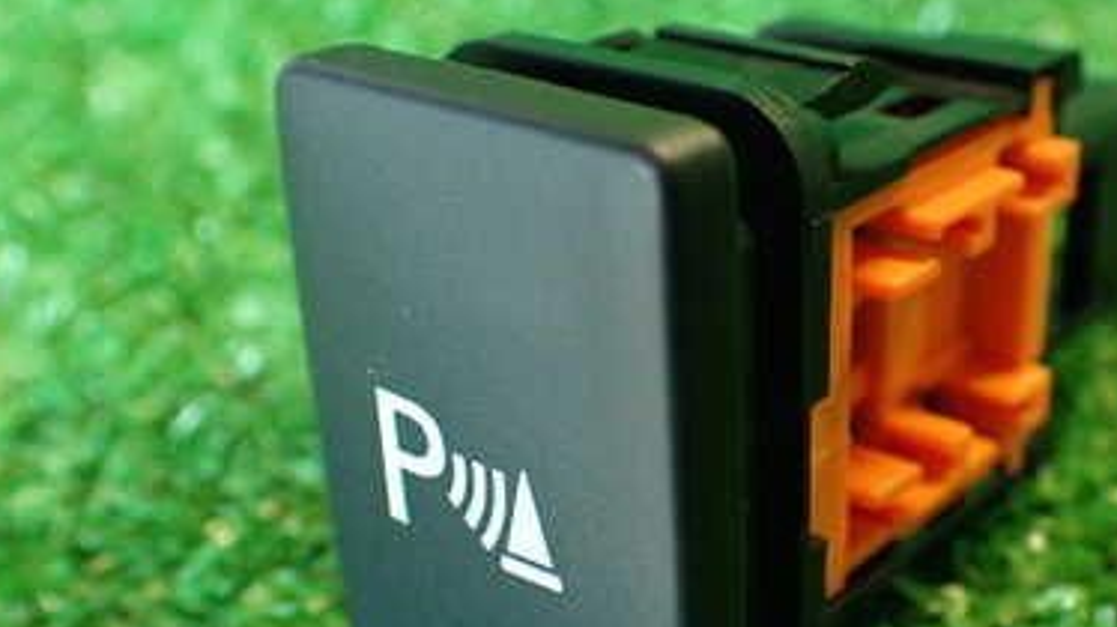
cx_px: 714
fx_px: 1658
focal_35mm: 56
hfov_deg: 37.0
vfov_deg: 21.3
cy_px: 424
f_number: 2.4
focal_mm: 5.79
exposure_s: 1/30
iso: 400
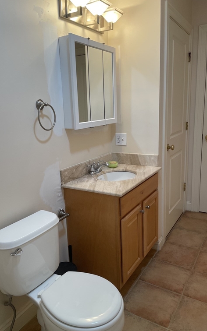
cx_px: 94
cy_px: 166
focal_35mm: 28
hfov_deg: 44.5
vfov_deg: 66.5
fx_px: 253
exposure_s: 1/60
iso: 80
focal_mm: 4.2
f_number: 1.6
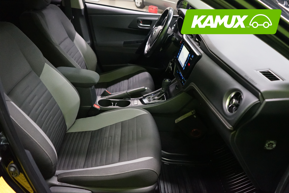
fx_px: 233
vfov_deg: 45.0
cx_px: 144
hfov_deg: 63.7
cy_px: 96
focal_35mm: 29
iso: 6400
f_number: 3.5
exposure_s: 1/125
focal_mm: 29
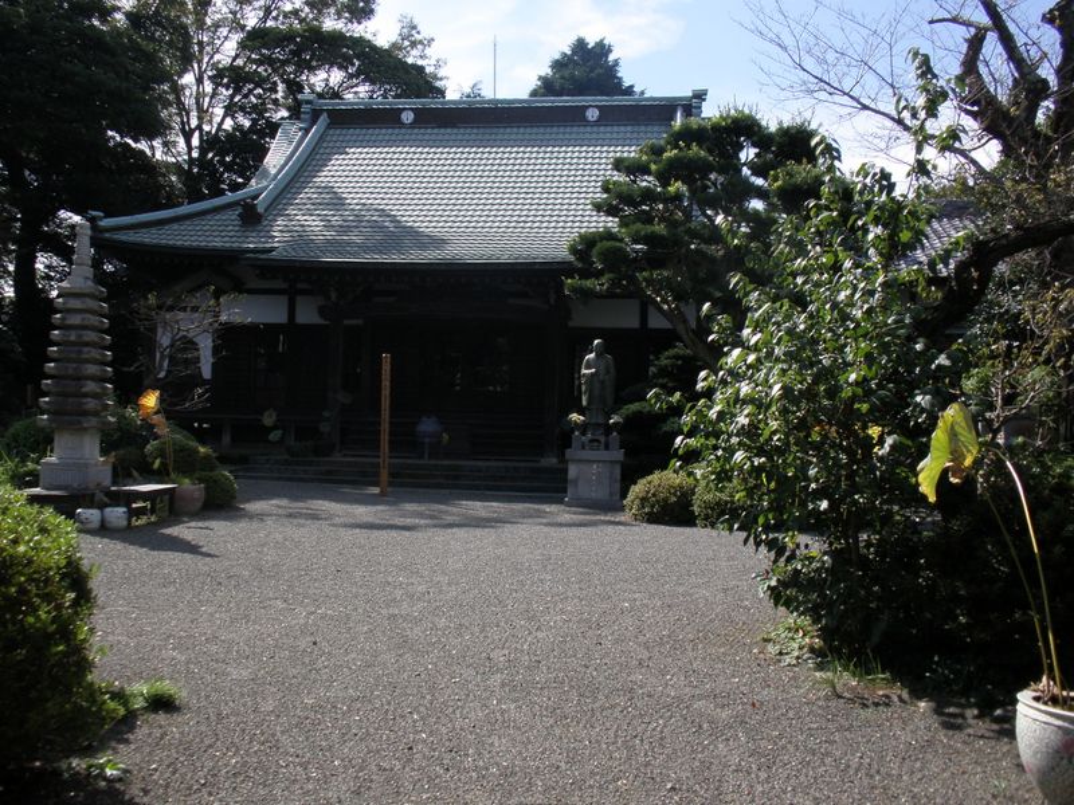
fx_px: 1148
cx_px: 537
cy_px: 402
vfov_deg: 38.7
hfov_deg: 50.1
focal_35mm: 37
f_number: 10
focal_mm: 6.6
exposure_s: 1/80
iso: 64
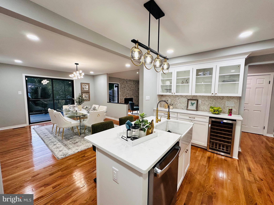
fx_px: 111
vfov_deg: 85.7
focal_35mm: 14
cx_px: 137
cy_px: 102
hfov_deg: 102.1
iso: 200
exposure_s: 1/120
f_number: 2.2
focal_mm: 2.22
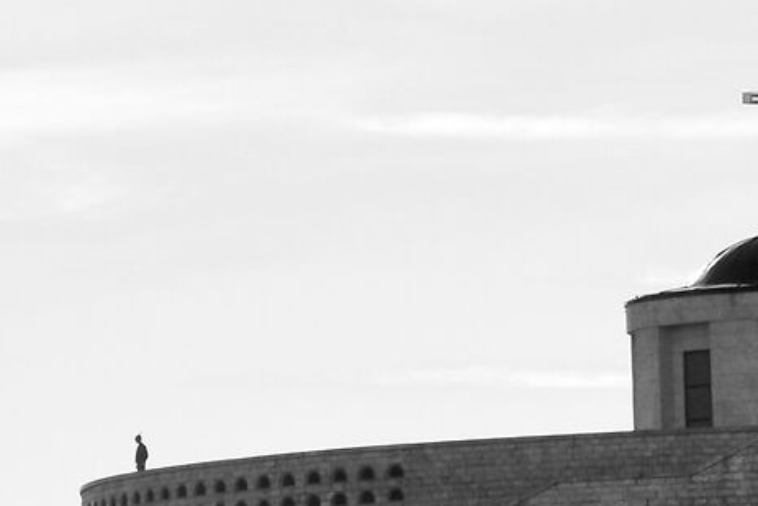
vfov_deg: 2.8
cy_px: 683
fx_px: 10151
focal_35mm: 482
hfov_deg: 4.2
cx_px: -421
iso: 180
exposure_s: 1/800
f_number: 11
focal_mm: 62
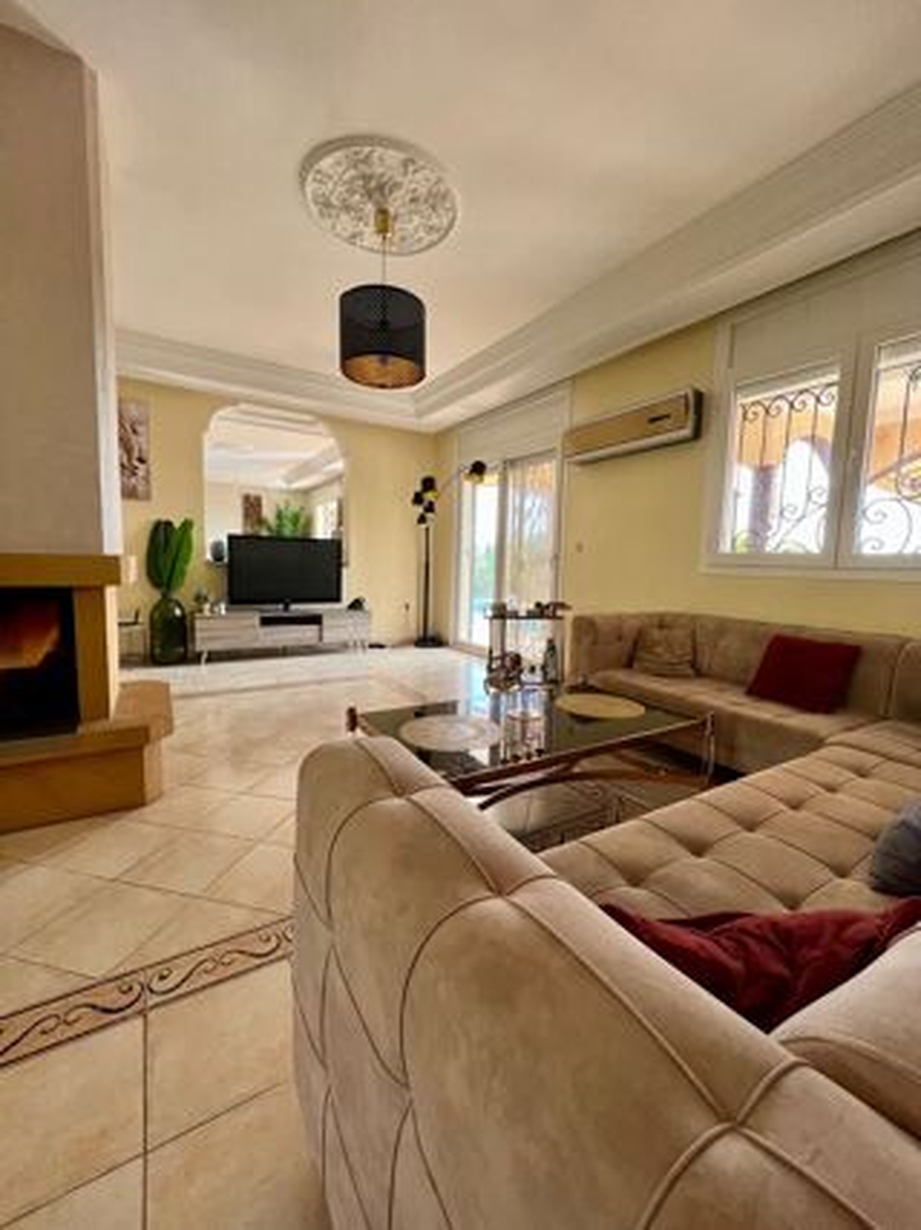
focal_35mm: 13
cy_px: 615
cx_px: 460
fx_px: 461
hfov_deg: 89.9
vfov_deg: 106.2
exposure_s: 1/99
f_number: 1.8
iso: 80
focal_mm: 1.57
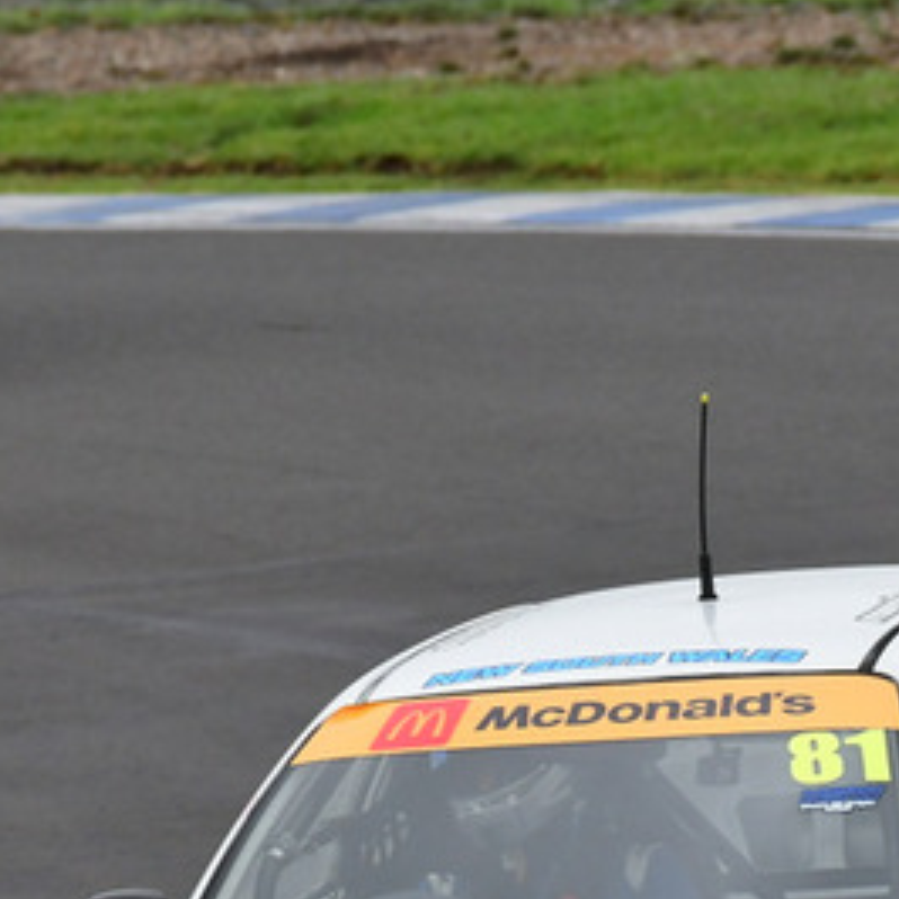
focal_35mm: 1917
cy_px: 703
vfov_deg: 0.9
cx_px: 689
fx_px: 56326
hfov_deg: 0.9
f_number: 9
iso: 1000
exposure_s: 1/640
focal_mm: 500
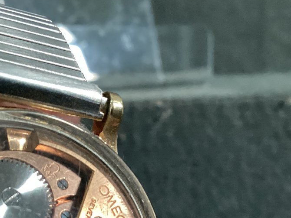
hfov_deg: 27.8
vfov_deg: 20.2
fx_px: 589
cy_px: 233
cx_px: 155
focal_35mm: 70
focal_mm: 3.3
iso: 250
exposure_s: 1/60
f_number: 2.4
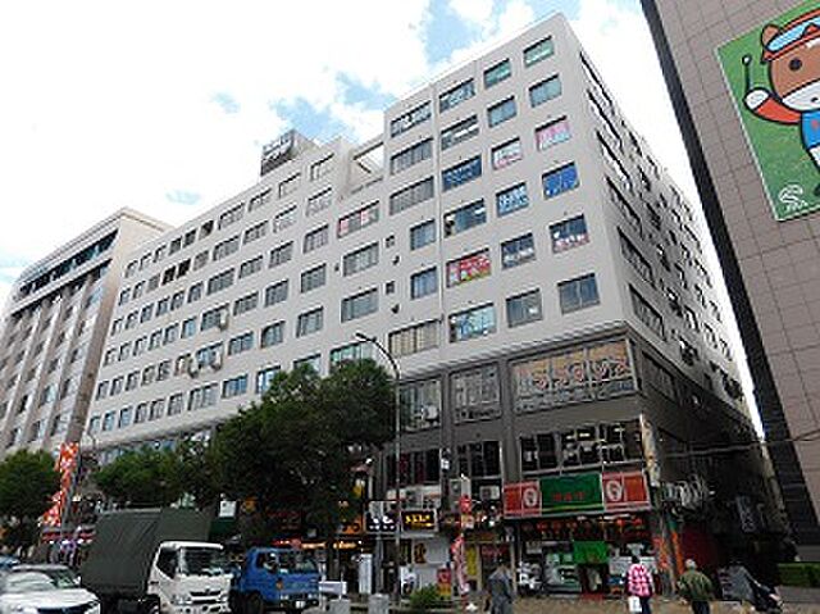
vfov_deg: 58.8
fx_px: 544
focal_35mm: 23
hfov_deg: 74.0
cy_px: 307
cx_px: 410
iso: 125
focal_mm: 4
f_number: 3
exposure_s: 1/640
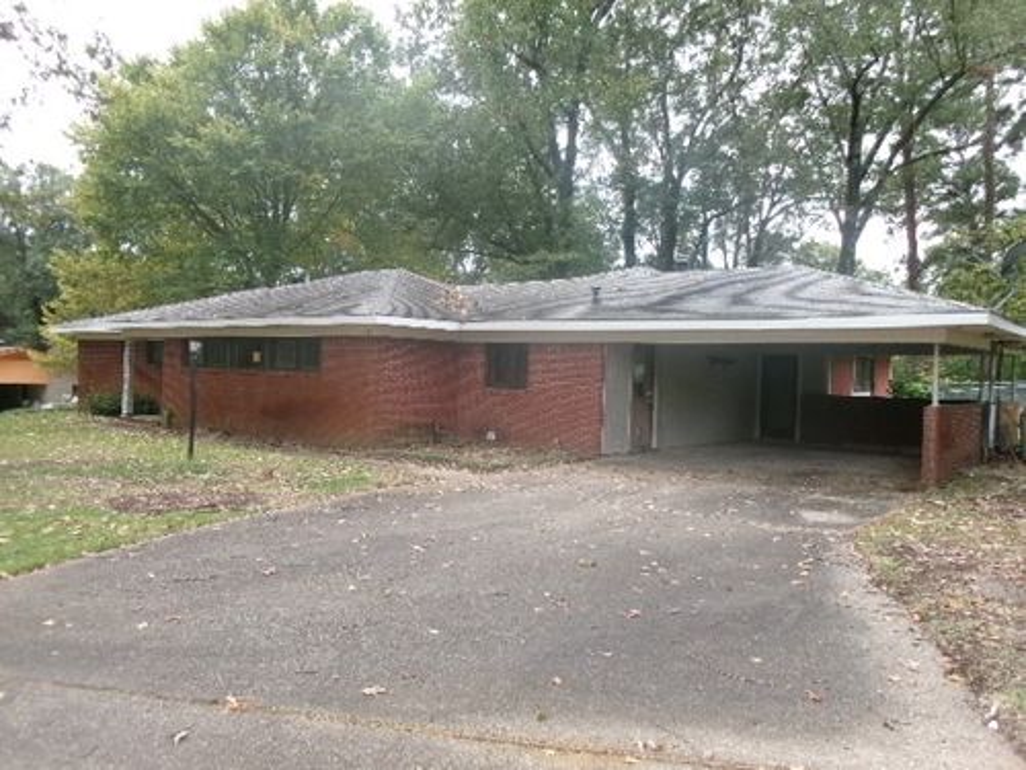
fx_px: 830
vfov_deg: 49.7
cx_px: 513
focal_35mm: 28
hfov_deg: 63.4
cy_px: 385
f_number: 3.9
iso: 100
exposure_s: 1/150
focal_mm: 5.1
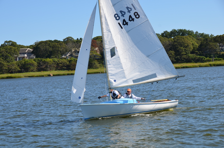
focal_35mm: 93
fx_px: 577
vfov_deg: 14.6
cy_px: 74
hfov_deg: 22.0
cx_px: 112
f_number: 8
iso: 100
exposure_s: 1/250
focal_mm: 62
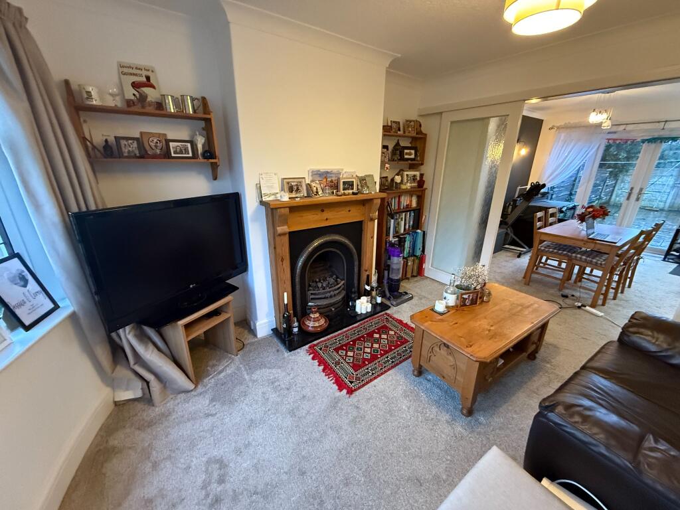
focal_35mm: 14
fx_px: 275
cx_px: 340
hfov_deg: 102.1
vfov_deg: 85.7
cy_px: 255
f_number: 2.2
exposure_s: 1/50
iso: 800
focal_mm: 2.22
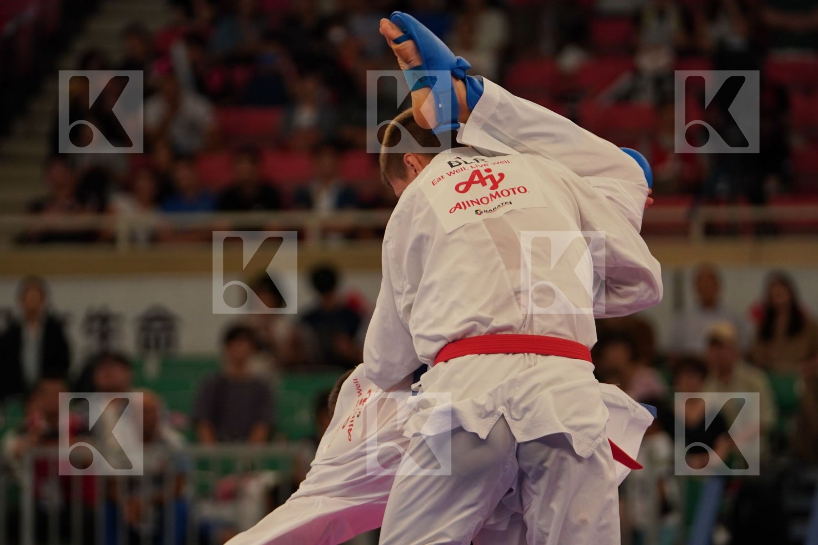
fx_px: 5816
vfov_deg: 5.4
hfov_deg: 8.0
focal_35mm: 256
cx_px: 409
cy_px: 272
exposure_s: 1/1000
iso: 1250
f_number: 2.8
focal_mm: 171
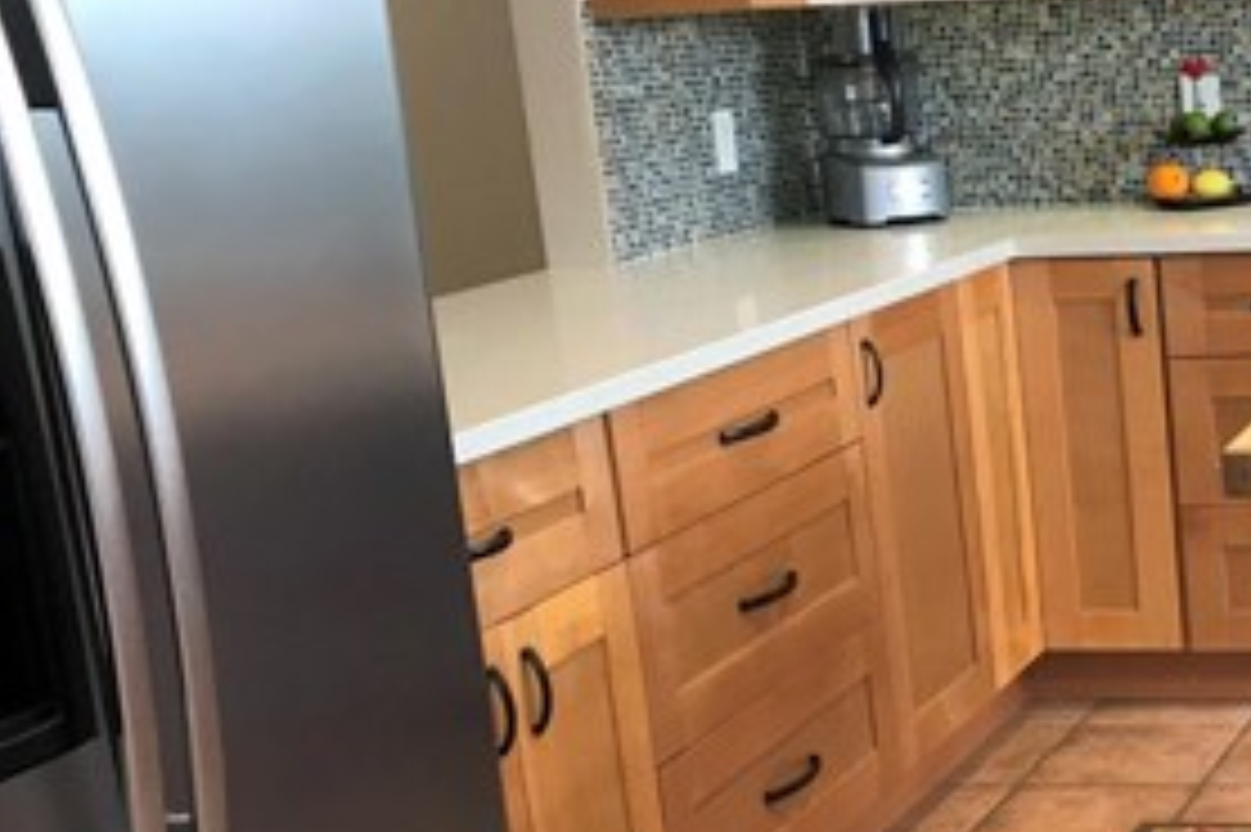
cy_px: 612
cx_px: 1382
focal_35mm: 67
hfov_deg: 27.5
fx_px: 2327
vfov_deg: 20.1
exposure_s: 1/24
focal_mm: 3.99
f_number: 1.8
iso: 40
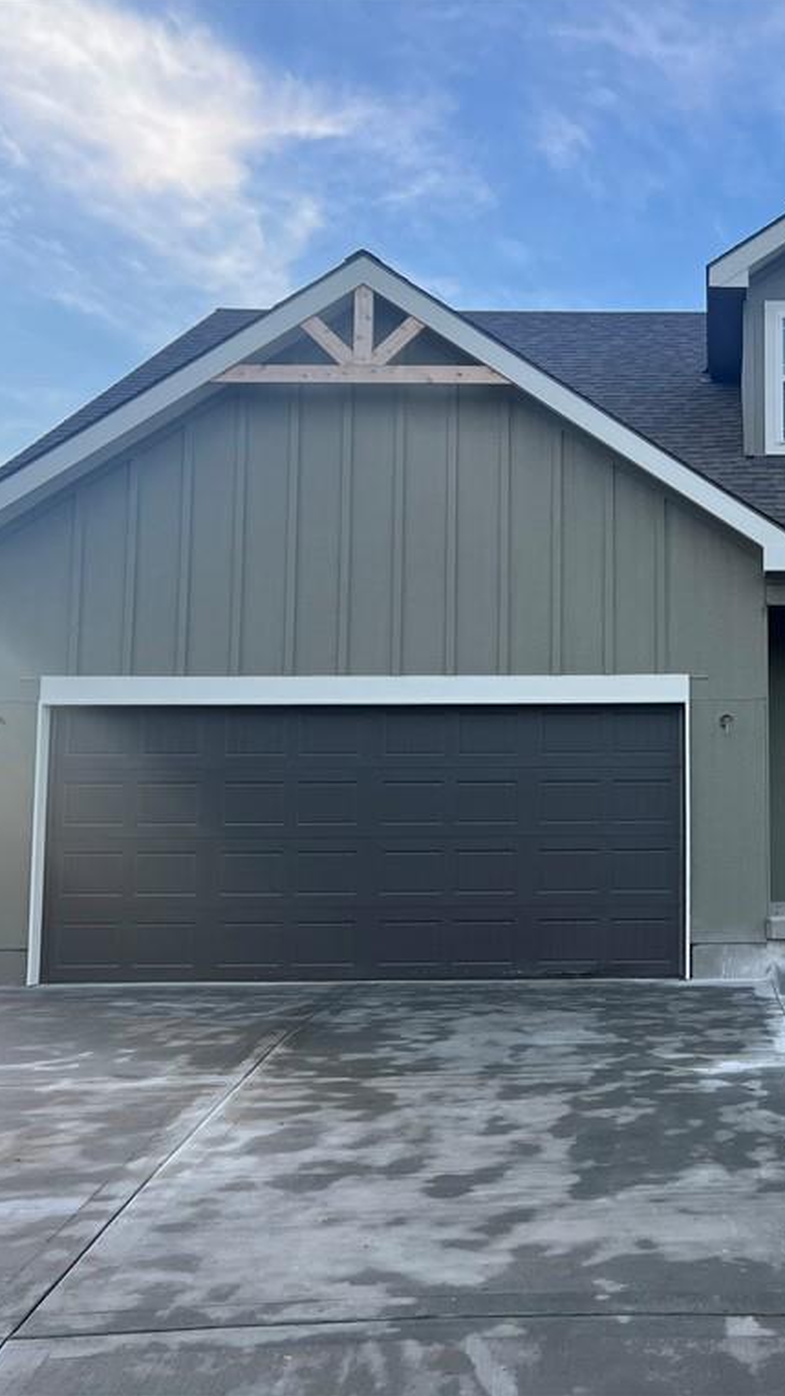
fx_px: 1407
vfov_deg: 52.8
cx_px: 752
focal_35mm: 38
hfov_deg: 29.5
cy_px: 695
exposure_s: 1/769
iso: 50
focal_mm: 5.7
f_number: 1.5
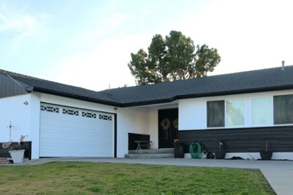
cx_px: 156
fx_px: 334
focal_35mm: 41
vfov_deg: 31.7
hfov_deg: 47.4
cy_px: 156
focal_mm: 17
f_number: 6.3
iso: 100
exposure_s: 1/200
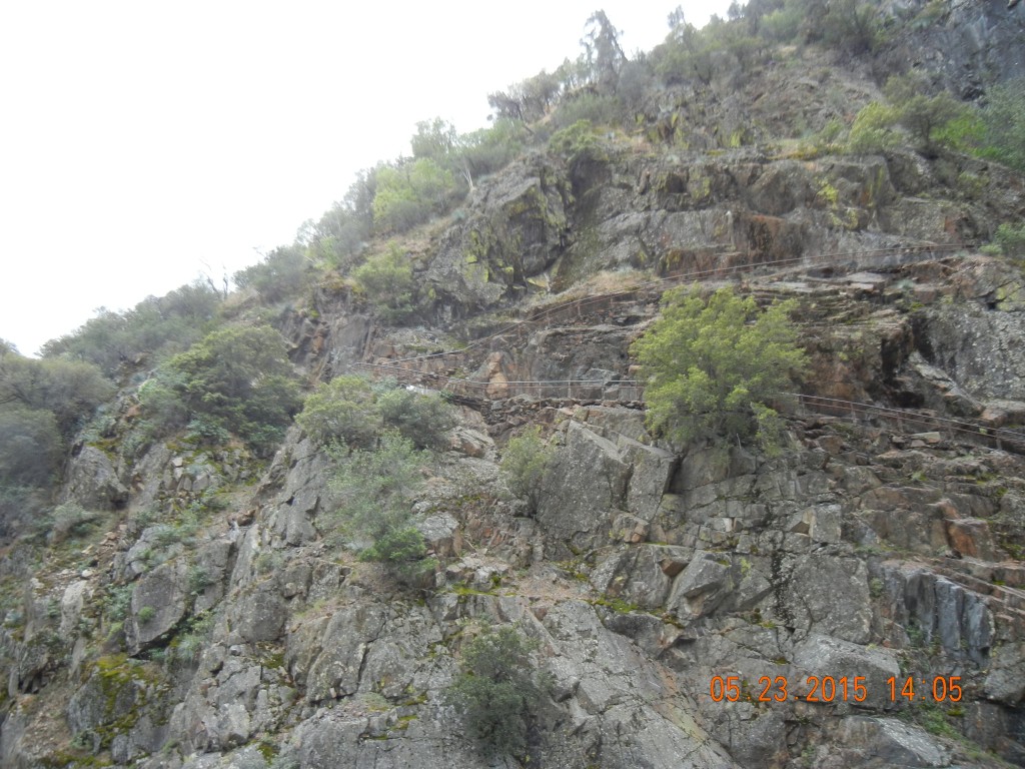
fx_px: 888
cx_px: 512
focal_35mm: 30
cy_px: 384
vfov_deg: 46.8
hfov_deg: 60.0
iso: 160
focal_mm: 5.4
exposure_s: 1/309
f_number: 3.5
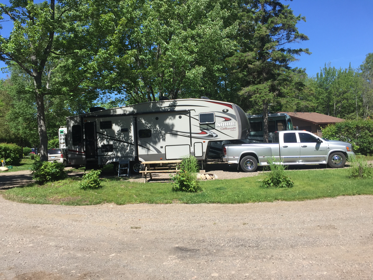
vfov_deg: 48.2
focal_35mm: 29
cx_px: 186
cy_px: 140
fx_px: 312
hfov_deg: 61.7
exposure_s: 1/1236
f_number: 2.2
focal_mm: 4.15
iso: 32
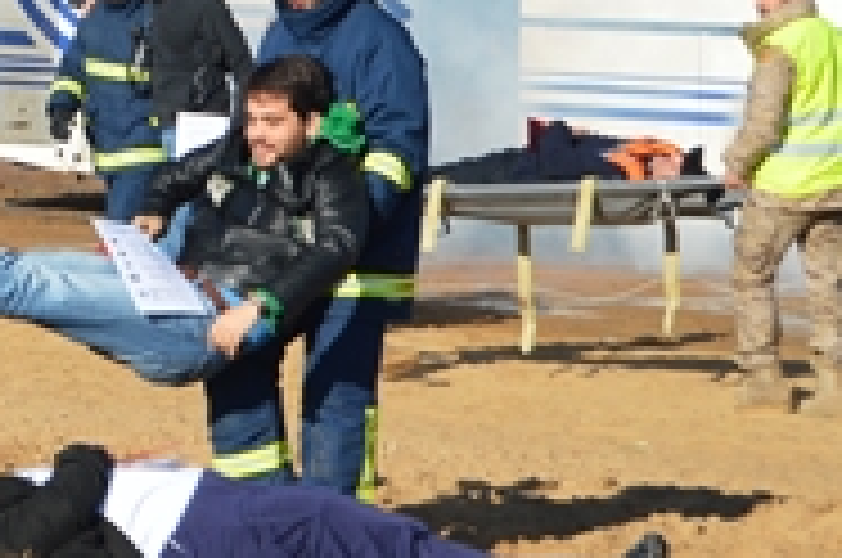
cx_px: -711
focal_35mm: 322
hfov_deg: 6.3
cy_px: -259
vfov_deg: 4.2
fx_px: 7517
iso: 100
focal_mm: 55
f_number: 8
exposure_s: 1/250
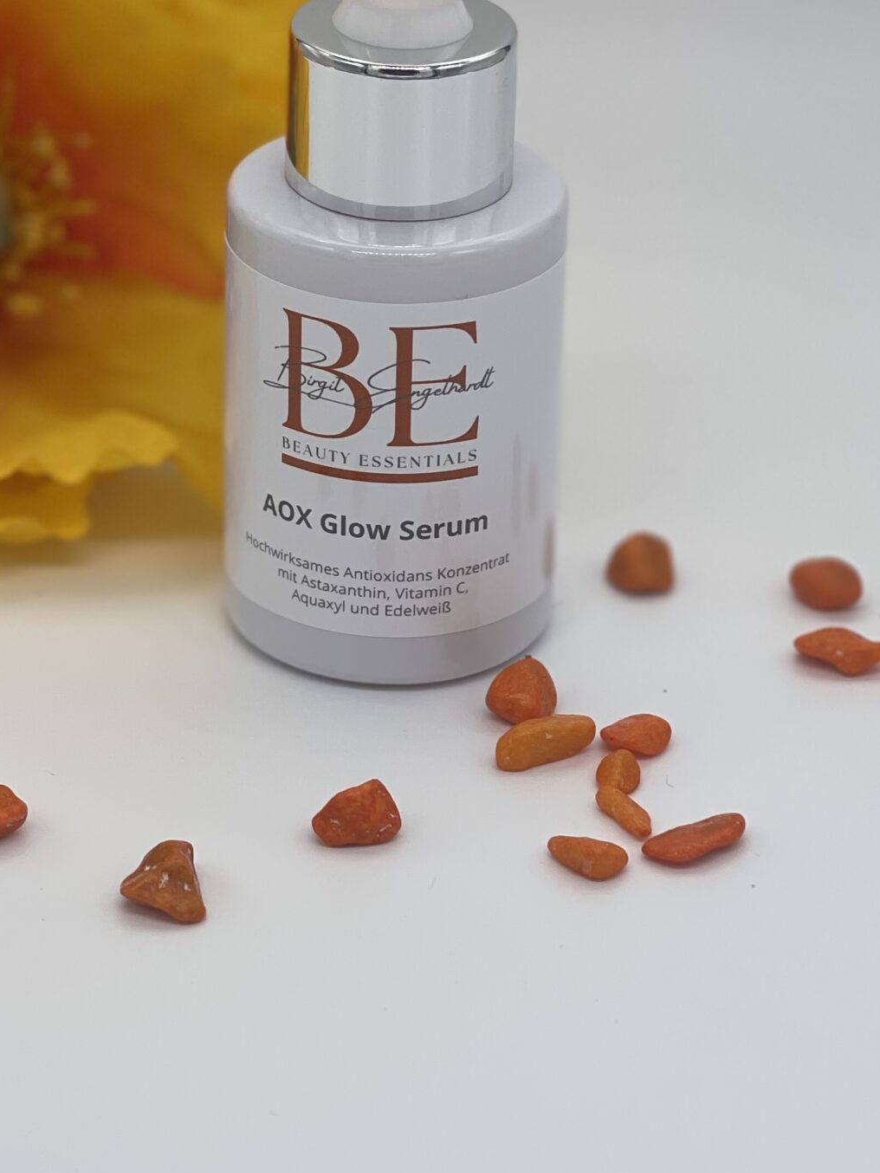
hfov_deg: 12.2
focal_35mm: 121
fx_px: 4100
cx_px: 219
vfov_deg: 16.2
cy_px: 388
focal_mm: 7.5
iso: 20
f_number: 2.2
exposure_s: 1/128
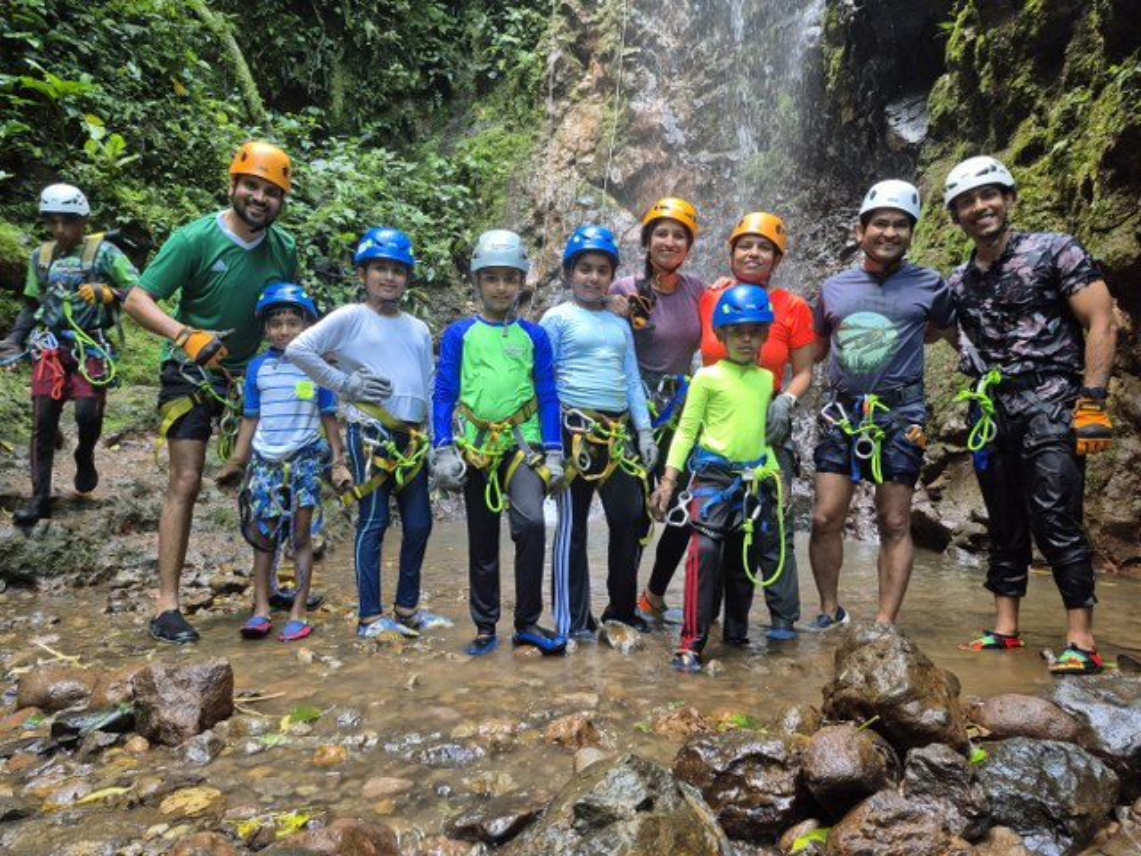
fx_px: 758
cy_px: 428
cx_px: 570
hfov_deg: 73.9
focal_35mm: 23
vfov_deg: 58.9
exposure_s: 1/120
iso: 400
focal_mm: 5.4
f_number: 1.8
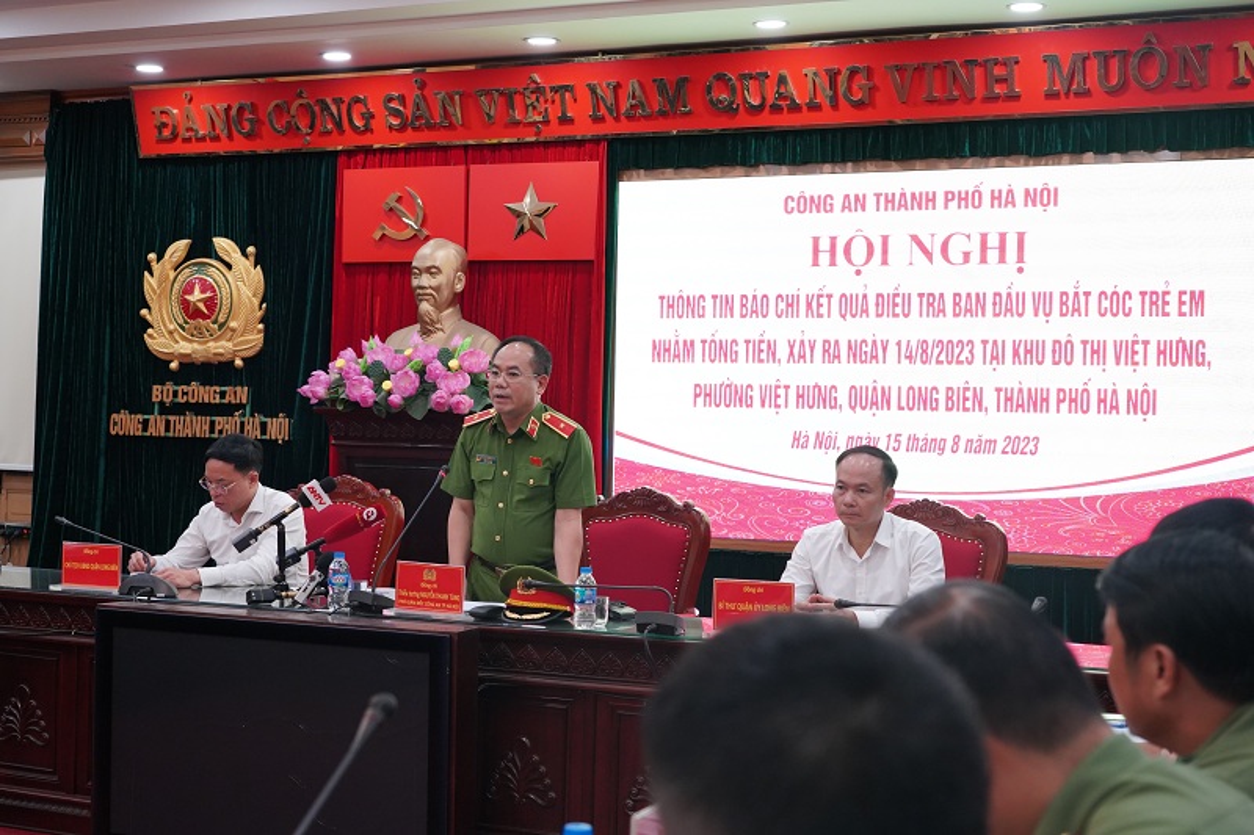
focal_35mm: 51
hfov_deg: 38.9
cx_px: 627
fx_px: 1776
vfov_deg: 26.5
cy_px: 418
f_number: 5
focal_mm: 51
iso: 3200
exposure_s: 1/125
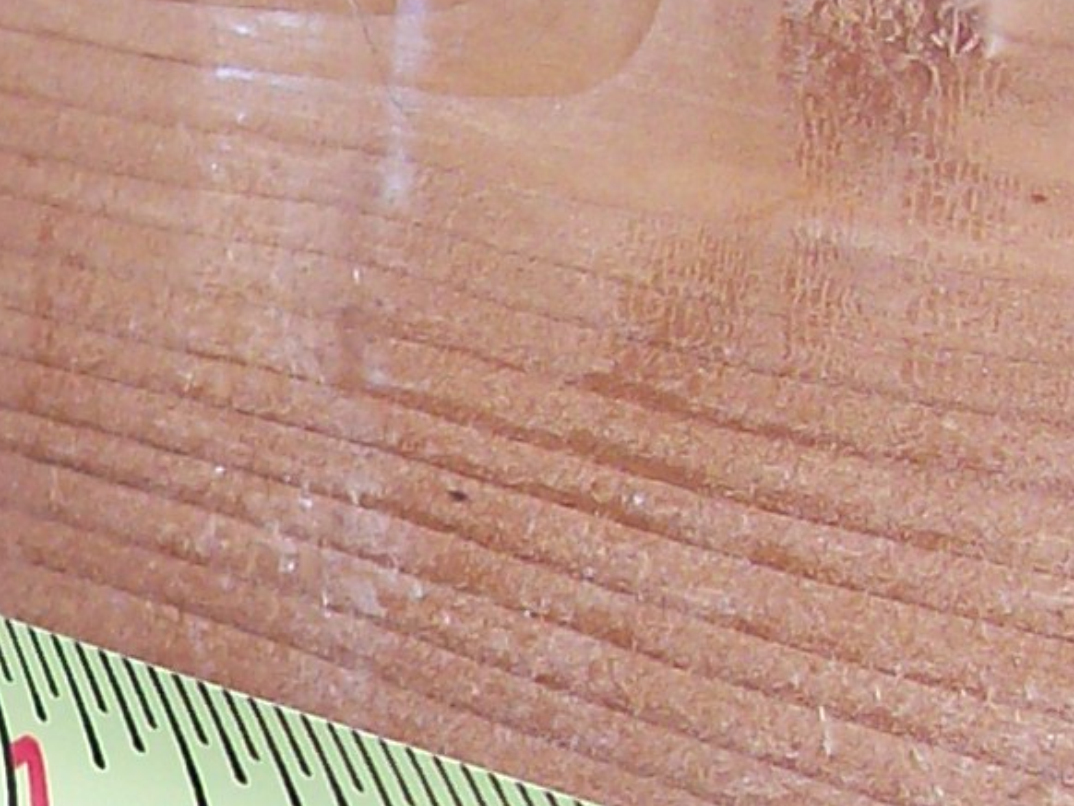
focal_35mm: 190
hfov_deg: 10.2
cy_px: 1016
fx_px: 5897
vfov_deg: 7.7
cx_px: -306
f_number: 2.7
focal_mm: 6
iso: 80
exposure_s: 1/64
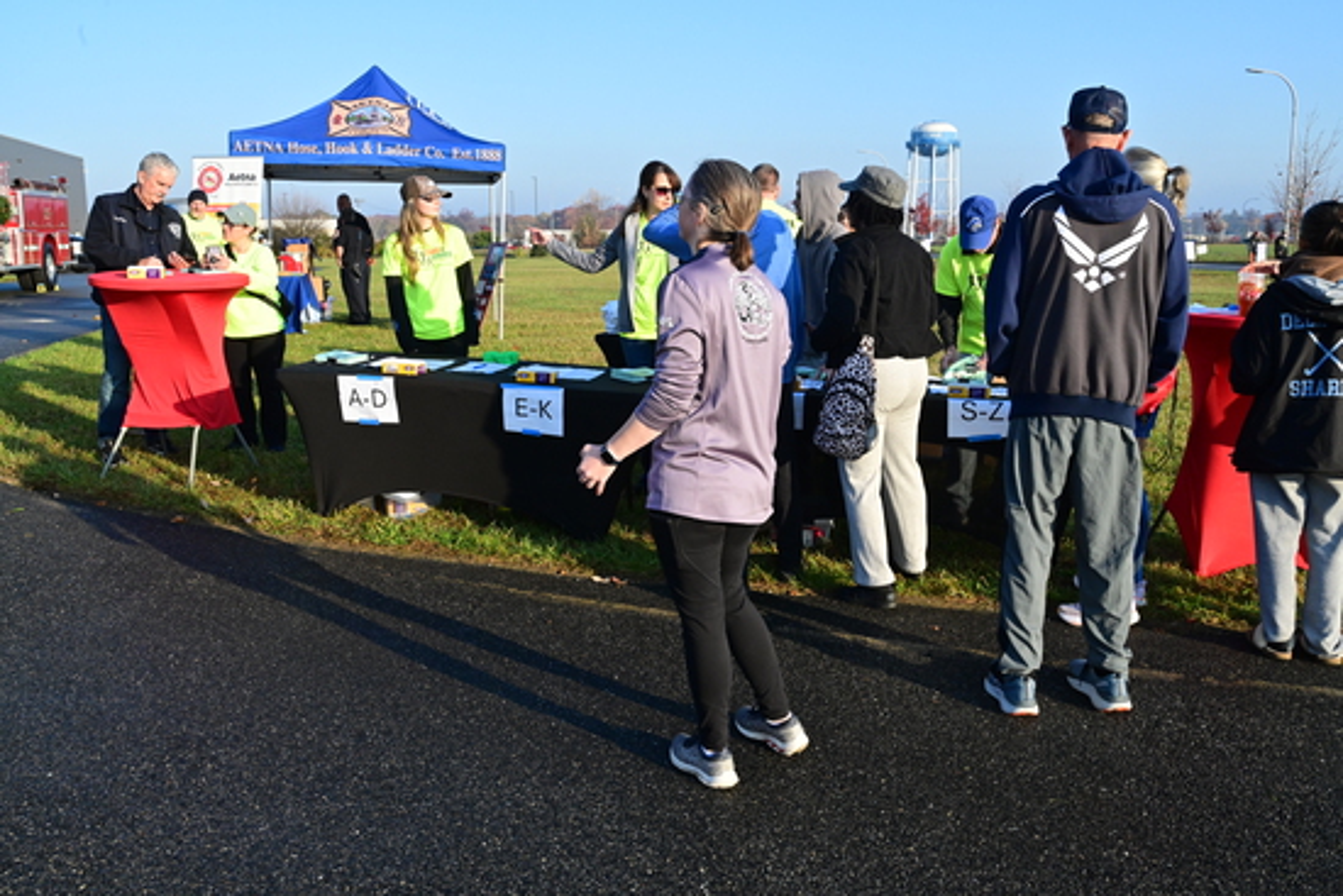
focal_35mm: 31
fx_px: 1157
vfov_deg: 42.3
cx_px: 672
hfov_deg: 60.3
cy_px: 448
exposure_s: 1/640
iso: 1600
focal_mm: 31
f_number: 13
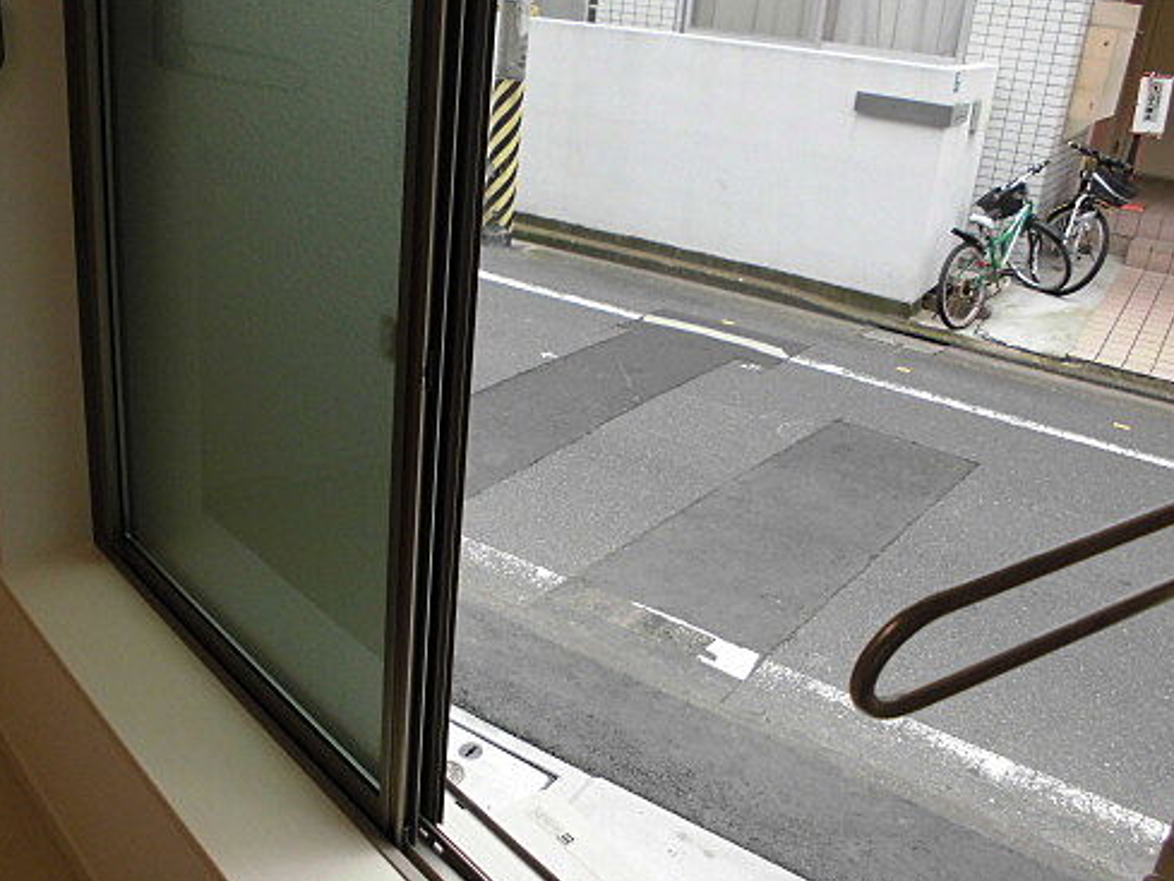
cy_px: 432
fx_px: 1153
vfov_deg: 41.8
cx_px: 492
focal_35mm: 34
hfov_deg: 53.7
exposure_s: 1/100
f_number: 3.5
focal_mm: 4.6
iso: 100
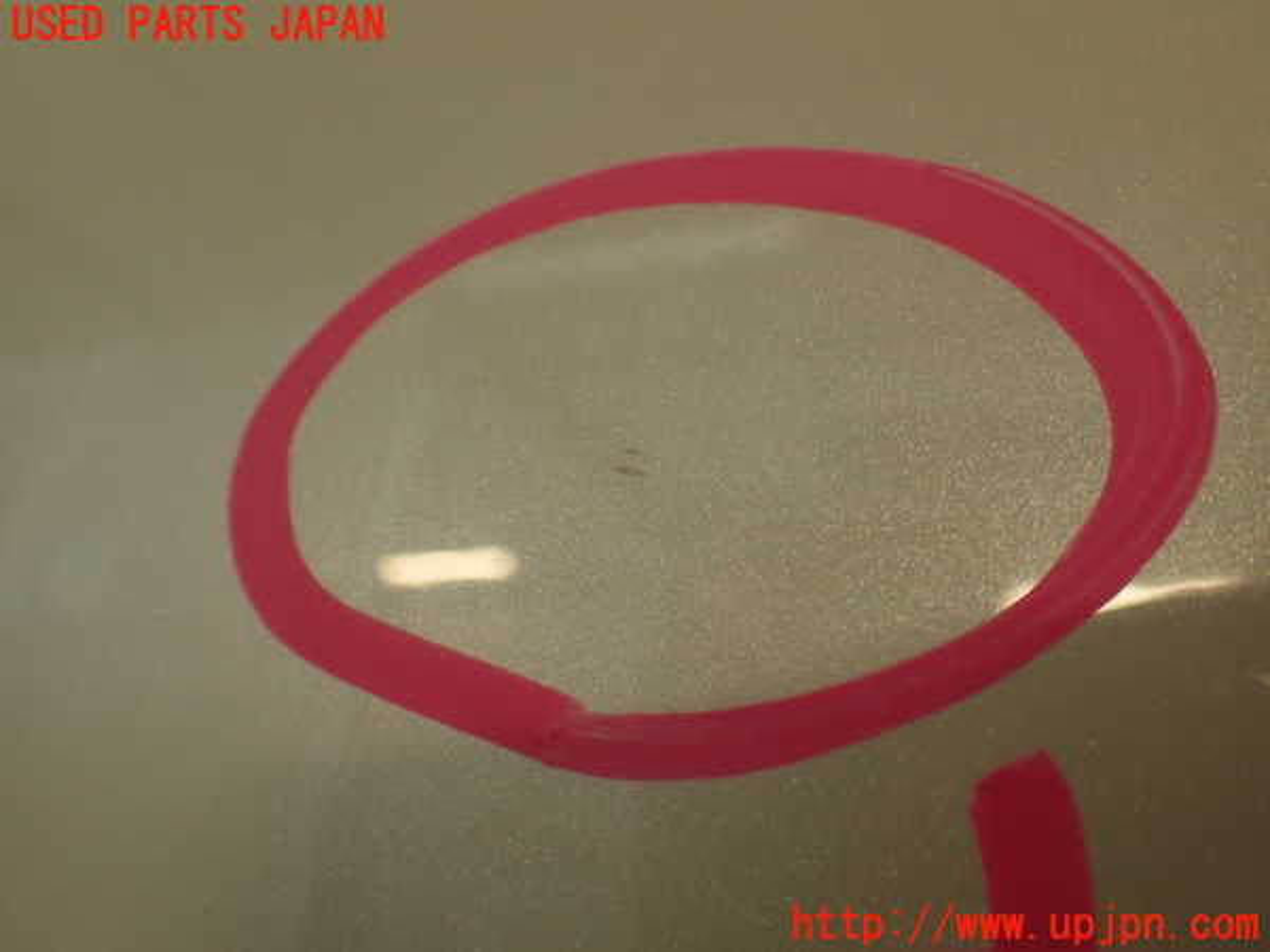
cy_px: 476
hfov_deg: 56.8
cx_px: 635
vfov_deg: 44.2
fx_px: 1174
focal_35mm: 32
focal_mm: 5.79
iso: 200
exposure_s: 1/50
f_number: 2.4
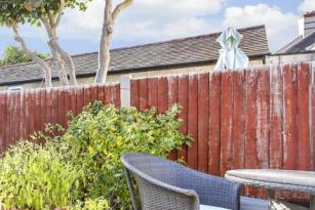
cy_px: 134
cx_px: -3
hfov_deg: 48.1
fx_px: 280
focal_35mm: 32
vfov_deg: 40.8
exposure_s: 1/40
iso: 160
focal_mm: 10
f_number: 8
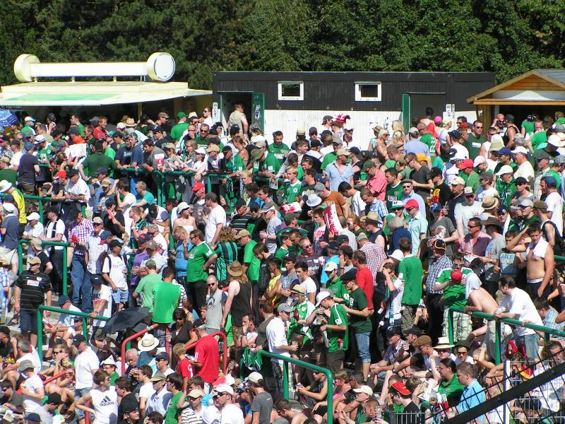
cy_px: 212
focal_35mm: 150
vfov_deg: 9.9
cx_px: 282
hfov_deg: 13.2
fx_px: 2448
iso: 50
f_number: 6.3
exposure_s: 1/400
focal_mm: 22.9
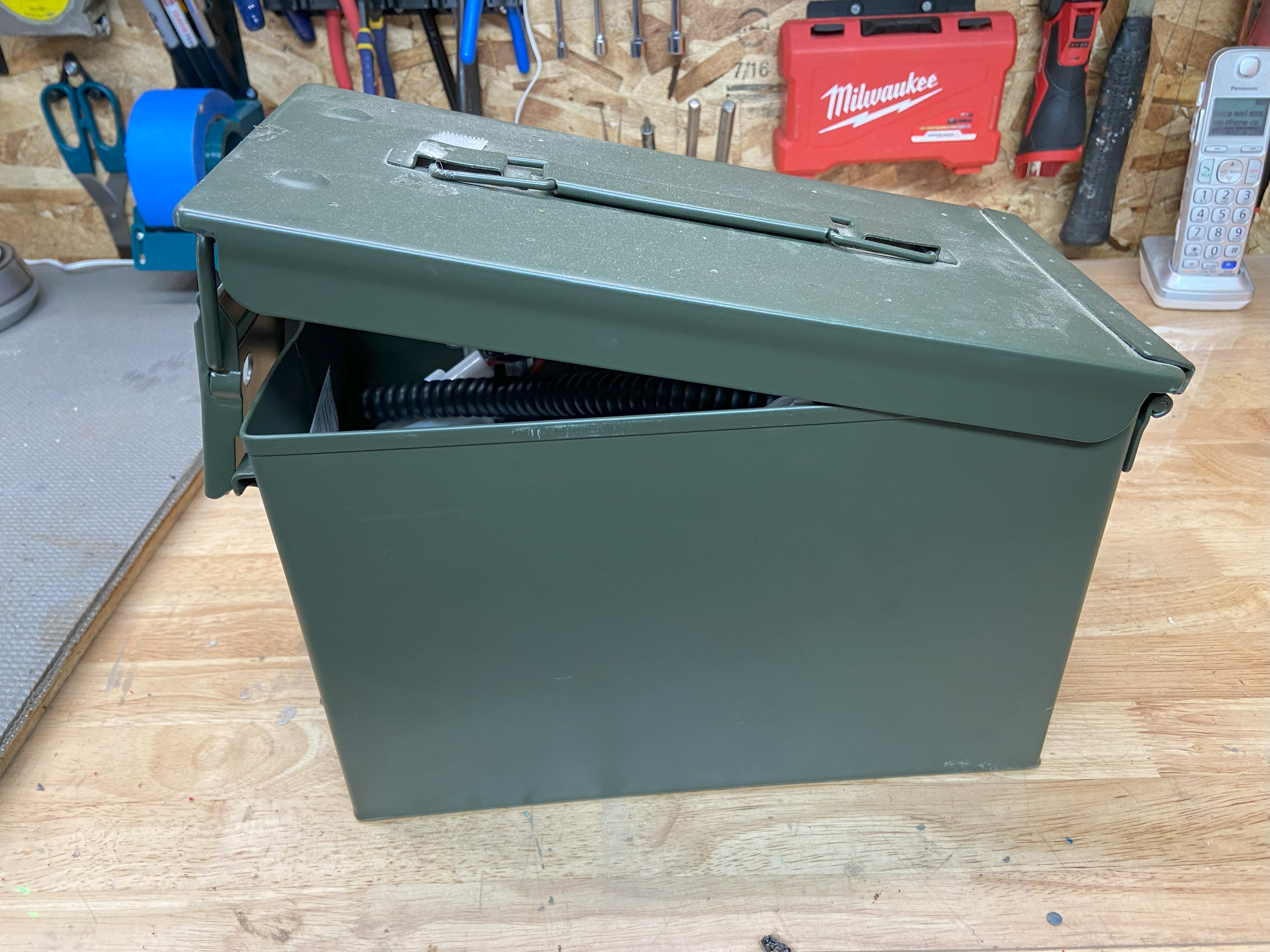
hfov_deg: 67.3
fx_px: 954
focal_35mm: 26
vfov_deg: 53.1
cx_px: 635
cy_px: 476
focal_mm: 4.25
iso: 125
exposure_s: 1/60
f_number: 1.8
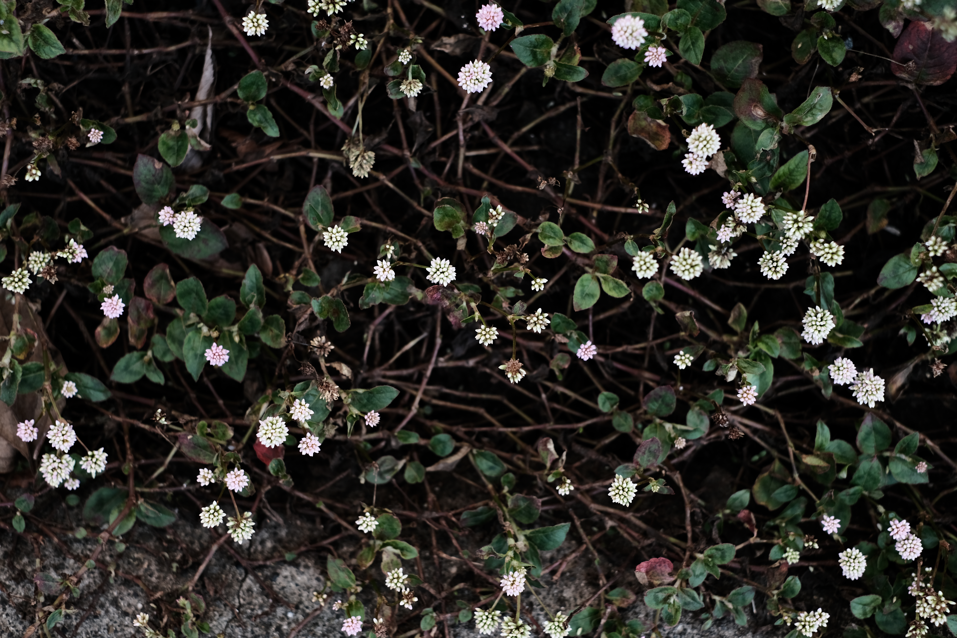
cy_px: 319
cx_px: 478
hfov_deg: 37.5
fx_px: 1409
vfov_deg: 25.5
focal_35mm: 53
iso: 160
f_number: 3.2
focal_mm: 35
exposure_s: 1/300
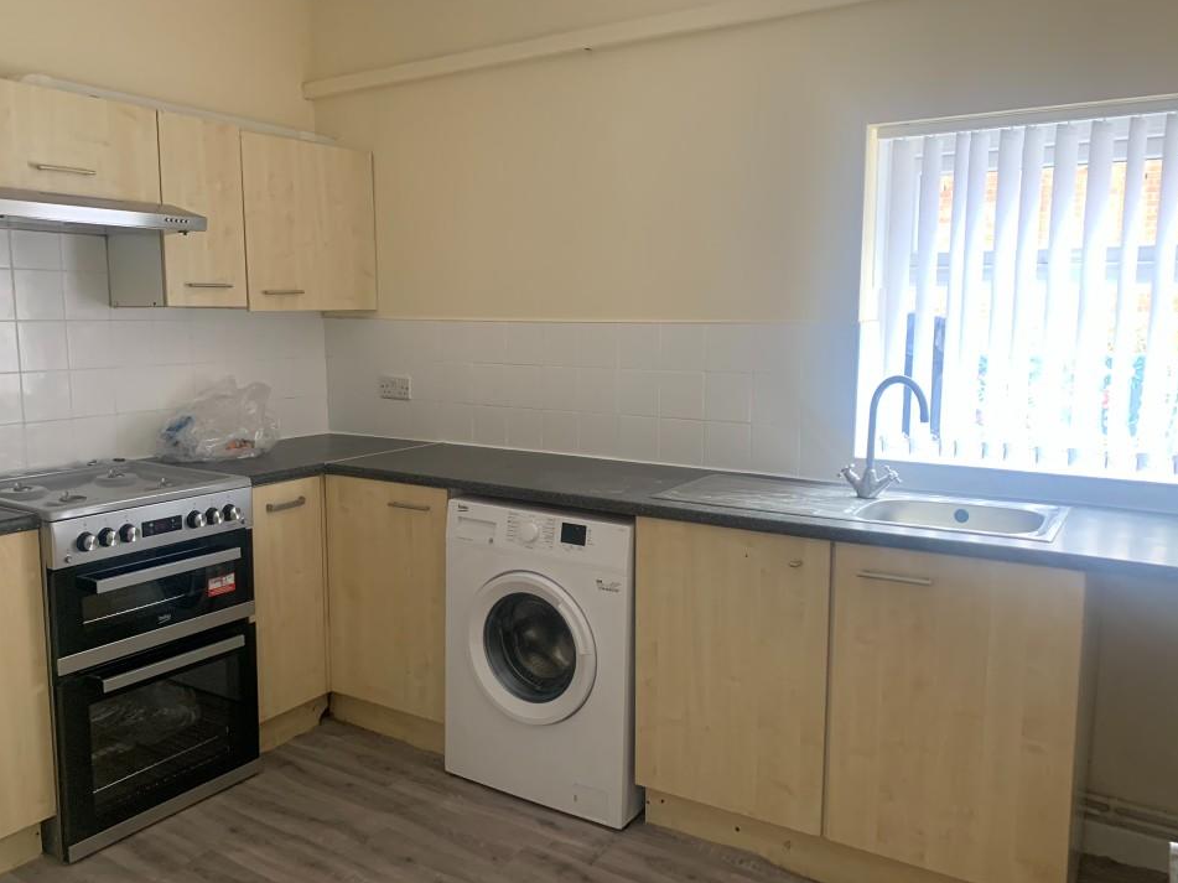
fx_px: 953
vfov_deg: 49.7
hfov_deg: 63.4
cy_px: 448
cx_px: 552
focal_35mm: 28
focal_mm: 4.25
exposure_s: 1/60
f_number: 1.8
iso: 250
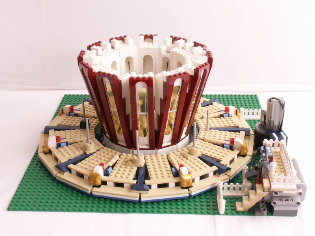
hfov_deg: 44.8
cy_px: 118
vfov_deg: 34.3
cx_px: 158
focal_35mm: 42
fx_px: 382
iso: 50
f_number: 8
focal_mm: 6.98
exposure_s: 1/6
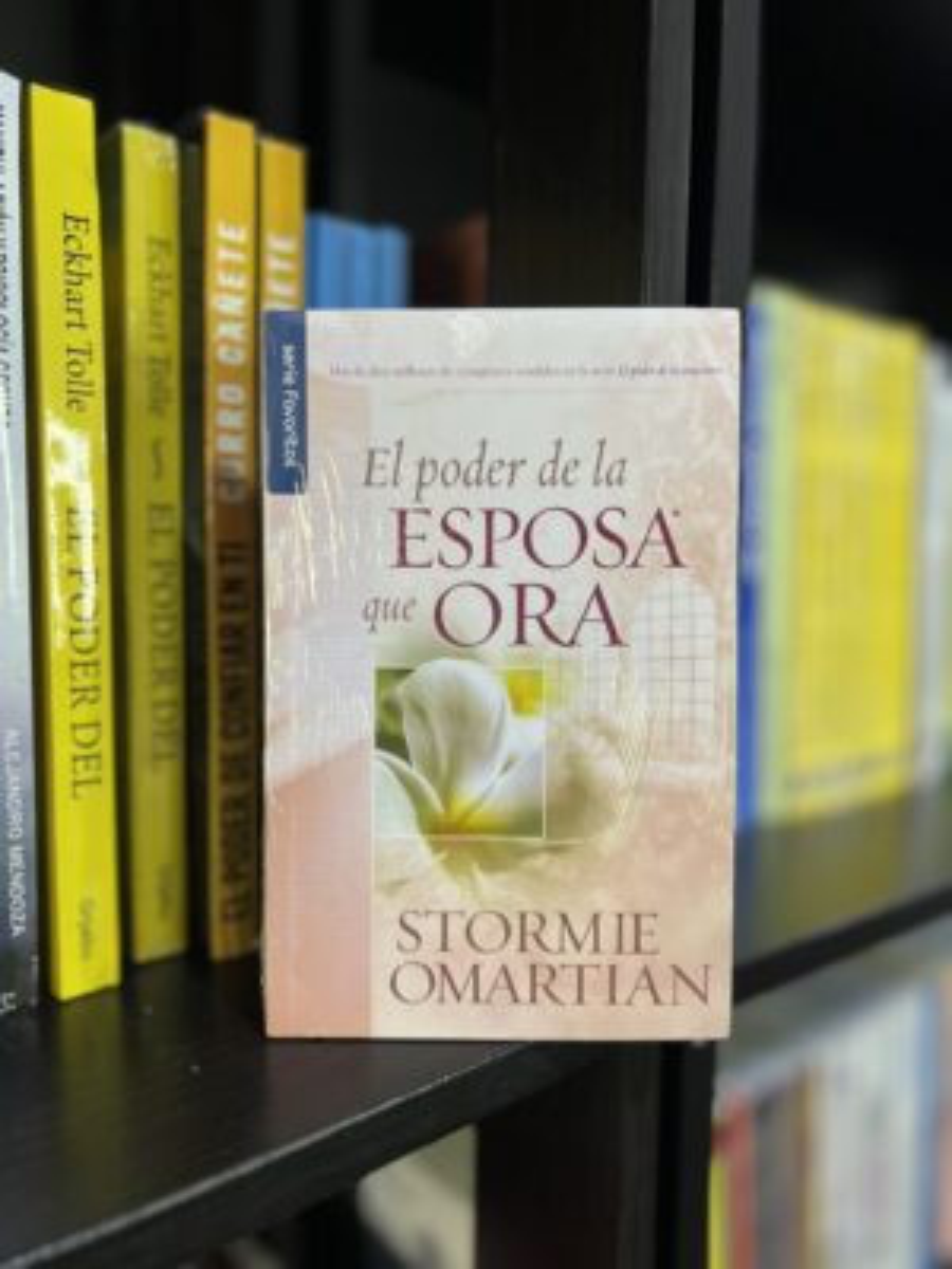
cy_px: 634
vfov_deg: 67.3
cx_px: 476
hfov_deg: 53.1
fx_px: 953
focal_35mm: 26
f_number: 1.5
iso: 125
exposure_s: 1/60
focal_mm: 5.7
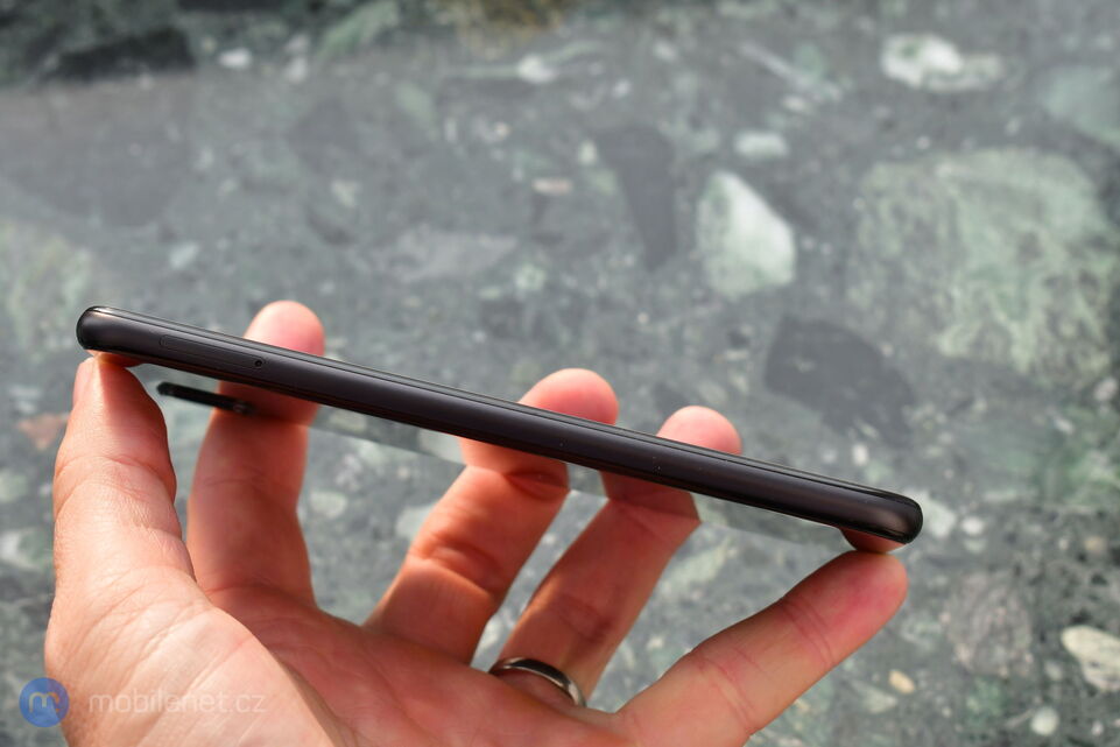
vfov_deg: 18.2
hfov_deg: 27.0
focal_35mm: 75
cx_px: 560
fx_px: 2334
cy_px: 374
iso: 400
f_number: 9
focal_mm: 50
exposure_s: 1/320
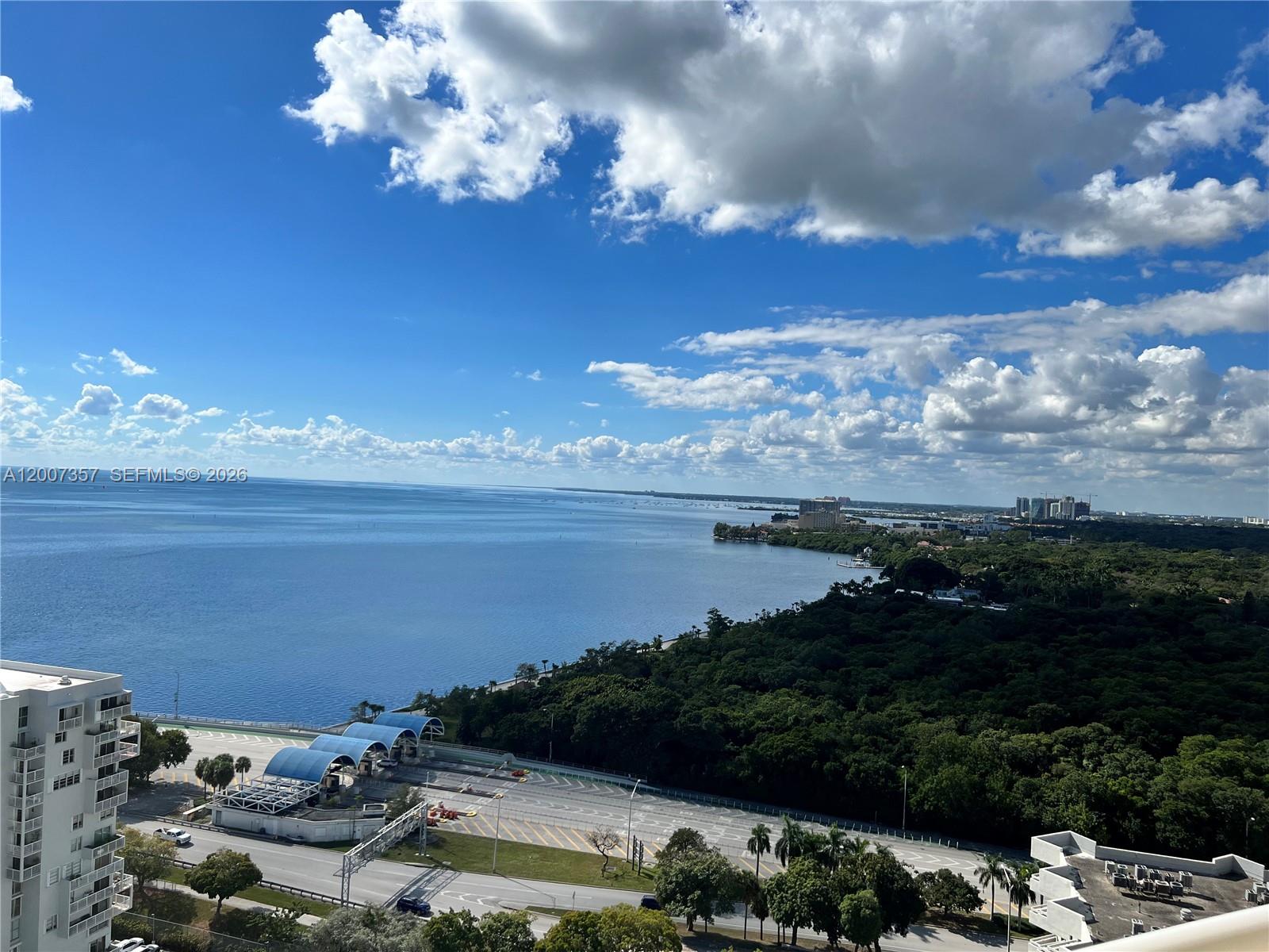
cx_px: 634
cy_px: 476
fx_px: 953
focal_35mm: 26
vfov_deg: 53.1
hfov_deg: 67.3
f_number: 1.5
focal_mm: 5.7
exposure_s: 1/9434
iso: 50
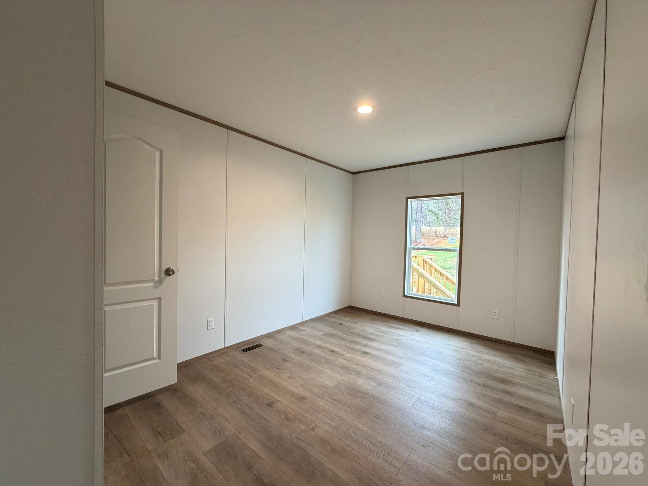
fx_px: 262
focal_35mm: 14
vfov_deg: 85.7
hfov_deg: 102.1
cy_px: 243
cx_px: 324
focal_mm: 2.22
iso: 320
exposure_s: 1/120
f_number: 2.2
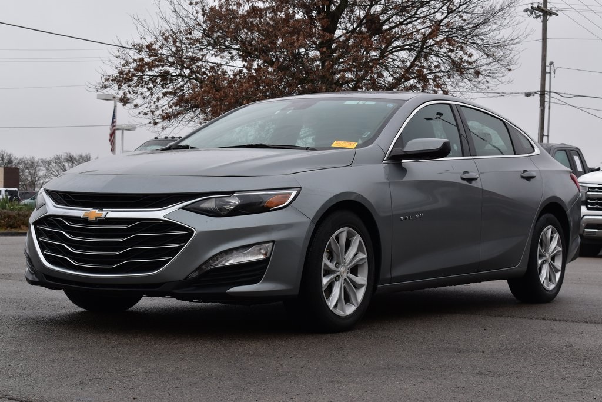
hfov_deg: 28.1
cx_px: 301
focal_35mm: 72
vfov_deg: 18.9
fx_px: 1204
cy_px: 201
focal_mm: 48
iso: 400
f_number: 9
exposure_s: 1/160
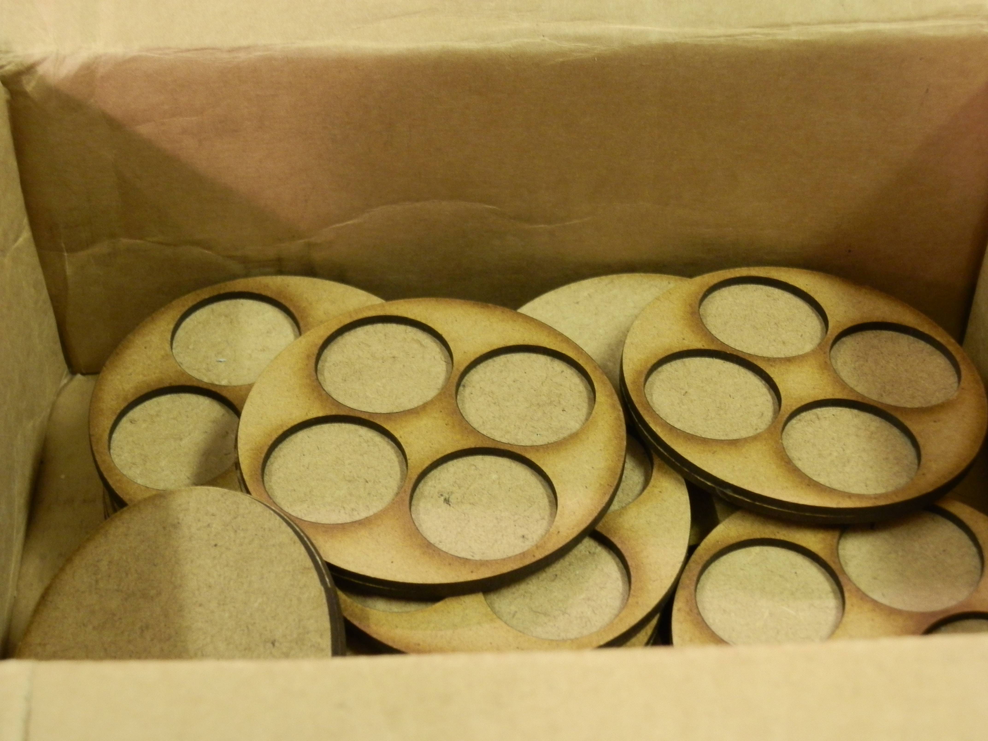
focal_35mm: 61
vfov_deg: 24.0
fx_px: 1741
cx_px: 494
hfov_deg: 31.7
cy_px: 370
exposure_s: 1/8
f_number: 3.7
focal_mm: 10.99
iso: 200
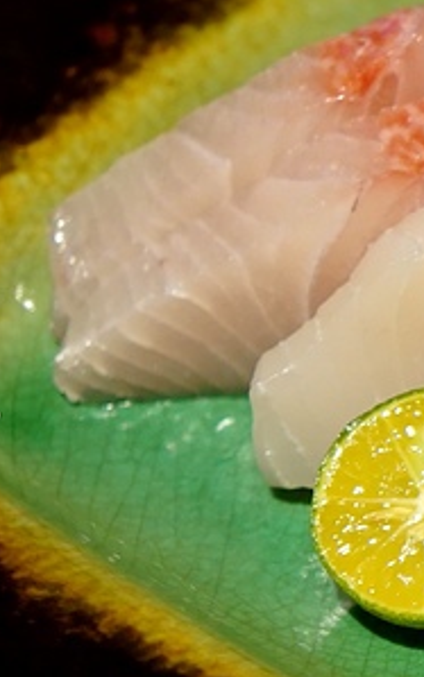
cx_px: 1125
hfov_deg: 7.8
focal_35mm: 152
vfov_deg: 13.8
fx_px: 2804
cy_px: 298
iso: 800
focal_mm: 29
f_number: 4
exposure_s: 1/30
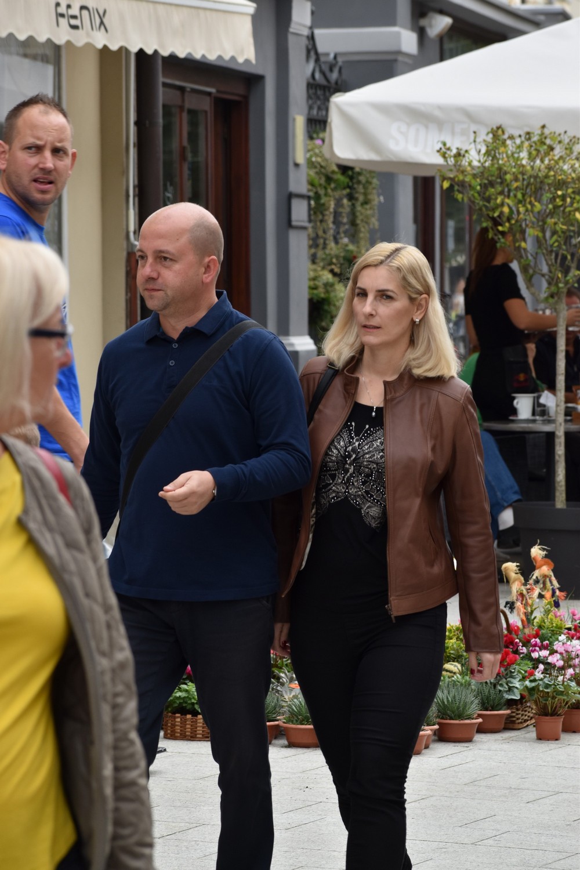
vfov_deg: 11.2
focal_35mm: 183
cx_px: 290
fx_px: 4422
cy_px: 435
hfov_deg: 7.5
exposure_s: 1/250
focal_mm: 122
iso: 320
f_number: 8
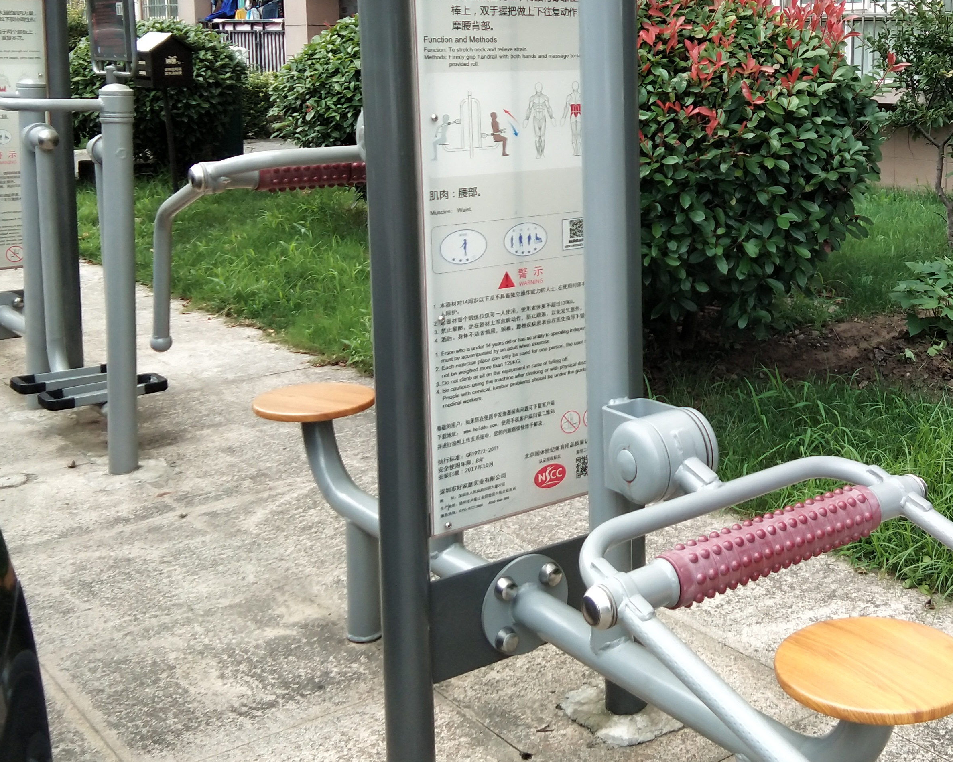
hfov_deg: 34.5
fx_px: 1495
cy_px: 214
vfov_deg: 28.3
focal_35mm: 53
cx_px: 727
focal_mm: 3.69
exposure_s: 1/227
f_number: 2.2
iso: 50
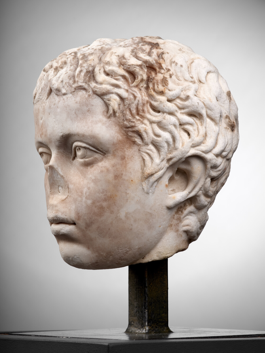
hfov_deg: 23.3
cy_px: 176
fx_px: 643
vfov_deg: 30.7
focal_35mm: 63
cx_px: 132
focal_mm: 80
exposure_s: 1/125
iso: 200
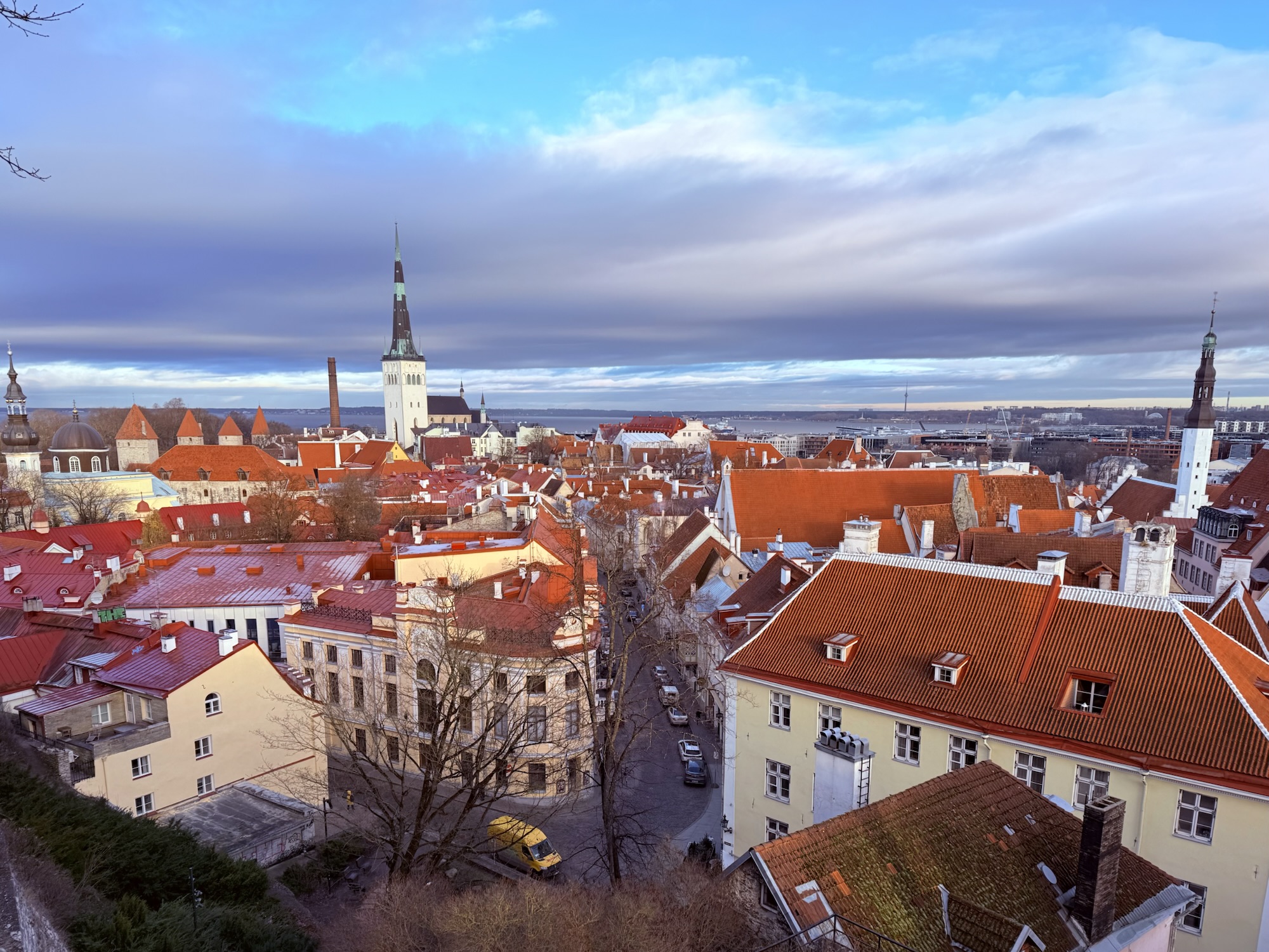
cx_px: 634
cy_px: 476
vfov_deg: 56.8
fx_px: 880
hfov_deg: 71.6
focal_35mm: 24
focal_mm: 6.76
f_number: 1.78
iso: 80
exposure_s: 1/1437
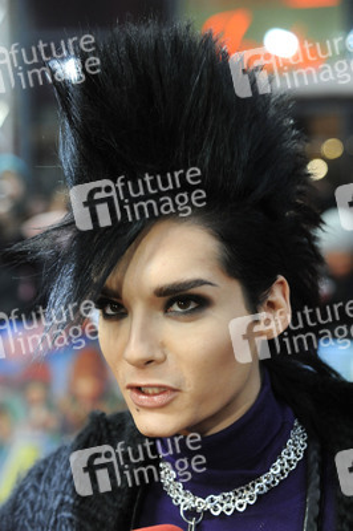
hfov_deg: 16.0
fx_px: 1252
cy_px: 266
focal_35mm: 85
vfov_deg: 23.9
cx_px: 176
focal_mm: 85
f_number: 5.6
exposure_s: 1/125
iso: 3200
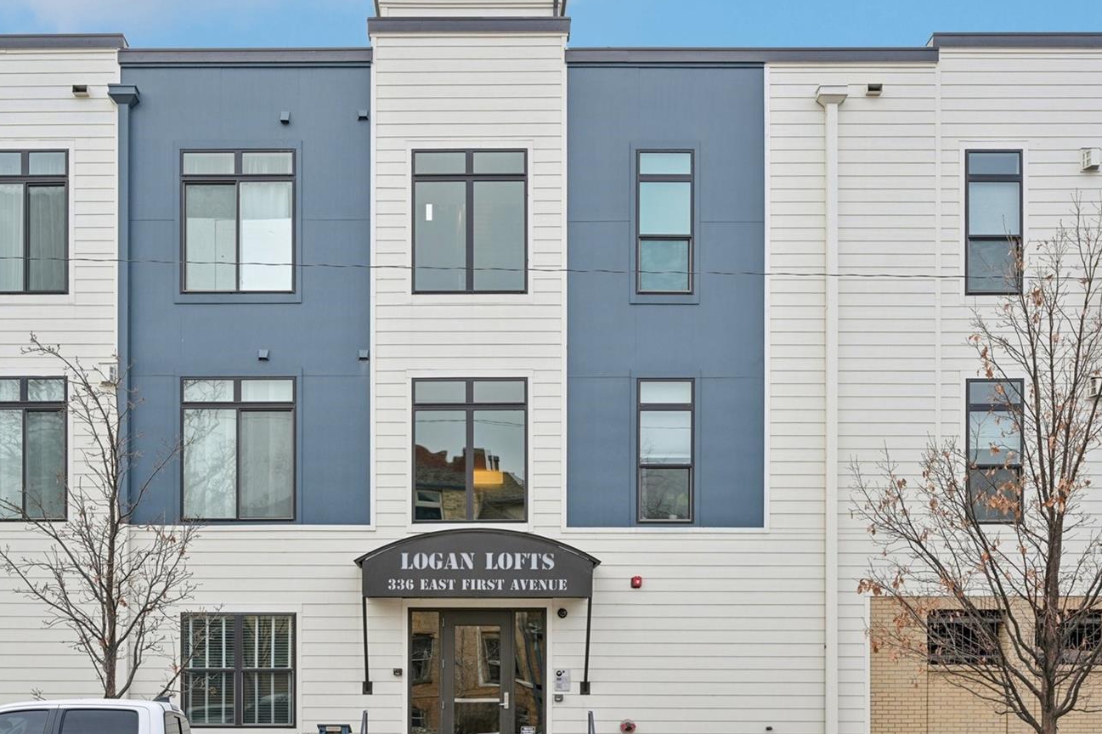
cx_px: 465
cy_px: 415
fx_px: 1132
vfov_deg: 35.9
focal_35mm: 37
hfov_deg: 51.7
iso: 100
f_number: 8
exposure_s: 1/50
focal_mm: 30
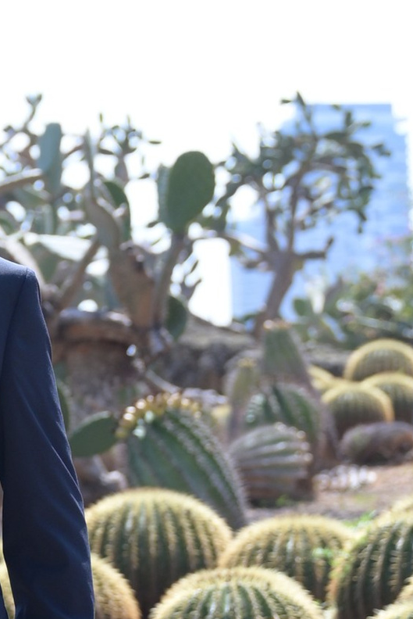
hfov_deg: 6.3
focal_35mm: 213
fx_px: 3660
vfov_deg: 9.7
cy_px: 299
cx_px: -386
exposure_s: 1/800
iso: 100
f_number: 3.2
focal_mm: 44
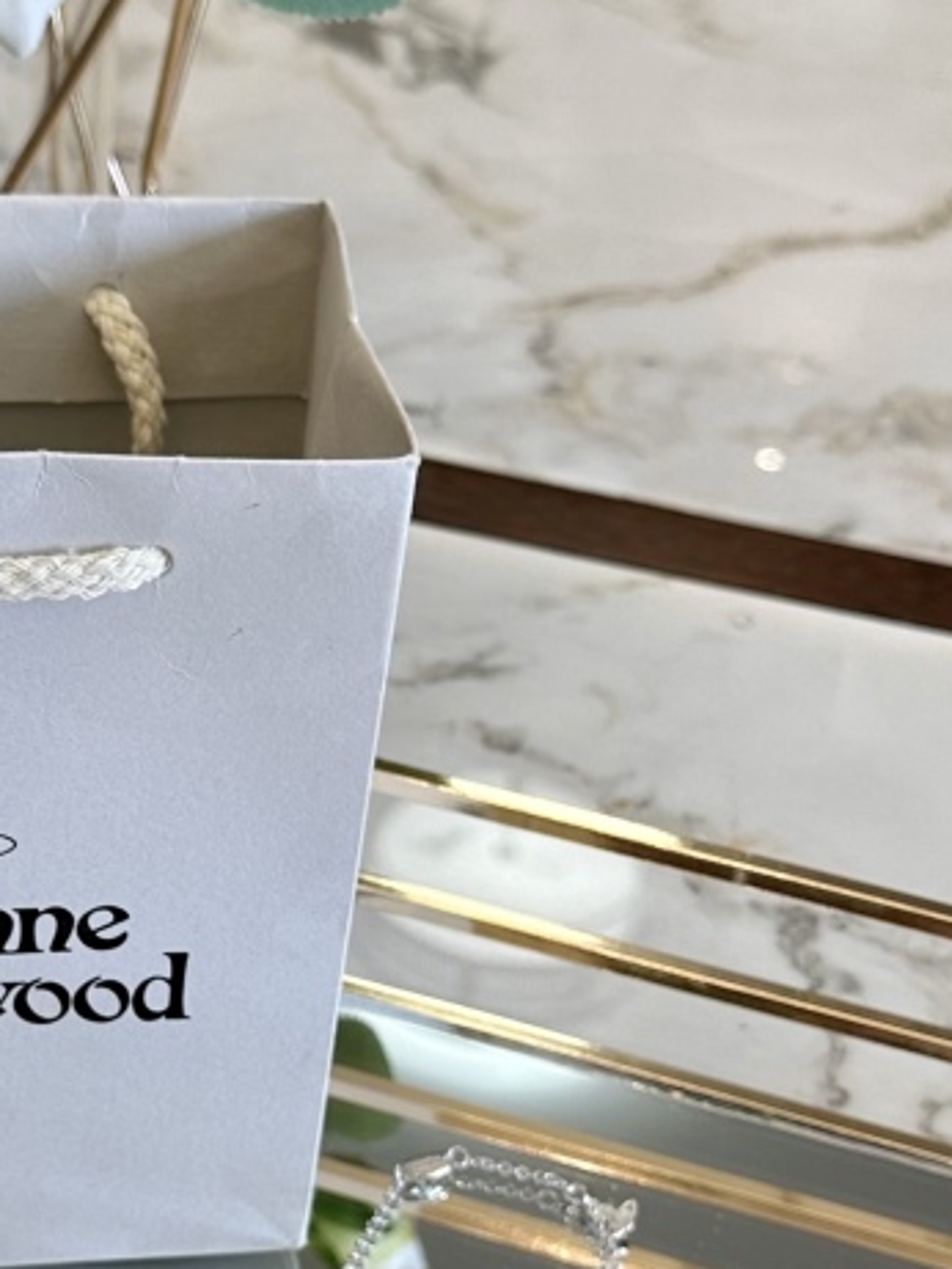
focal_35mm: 75
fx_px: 2749
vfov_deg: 25.7
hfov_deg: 19.5
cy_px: 928
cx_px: 248
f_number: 1.78
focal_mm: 6.86
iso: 50
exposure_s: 1/110
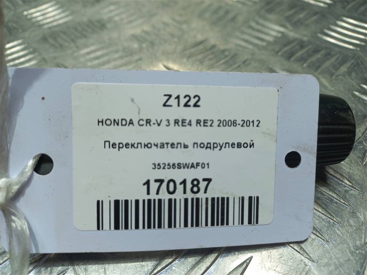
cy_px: 138
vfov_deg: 54.9
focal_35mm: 25
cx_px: 184
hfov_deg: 69.4
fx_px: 265
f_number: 1.8
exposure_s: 1/100
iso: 40
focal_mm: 4.6
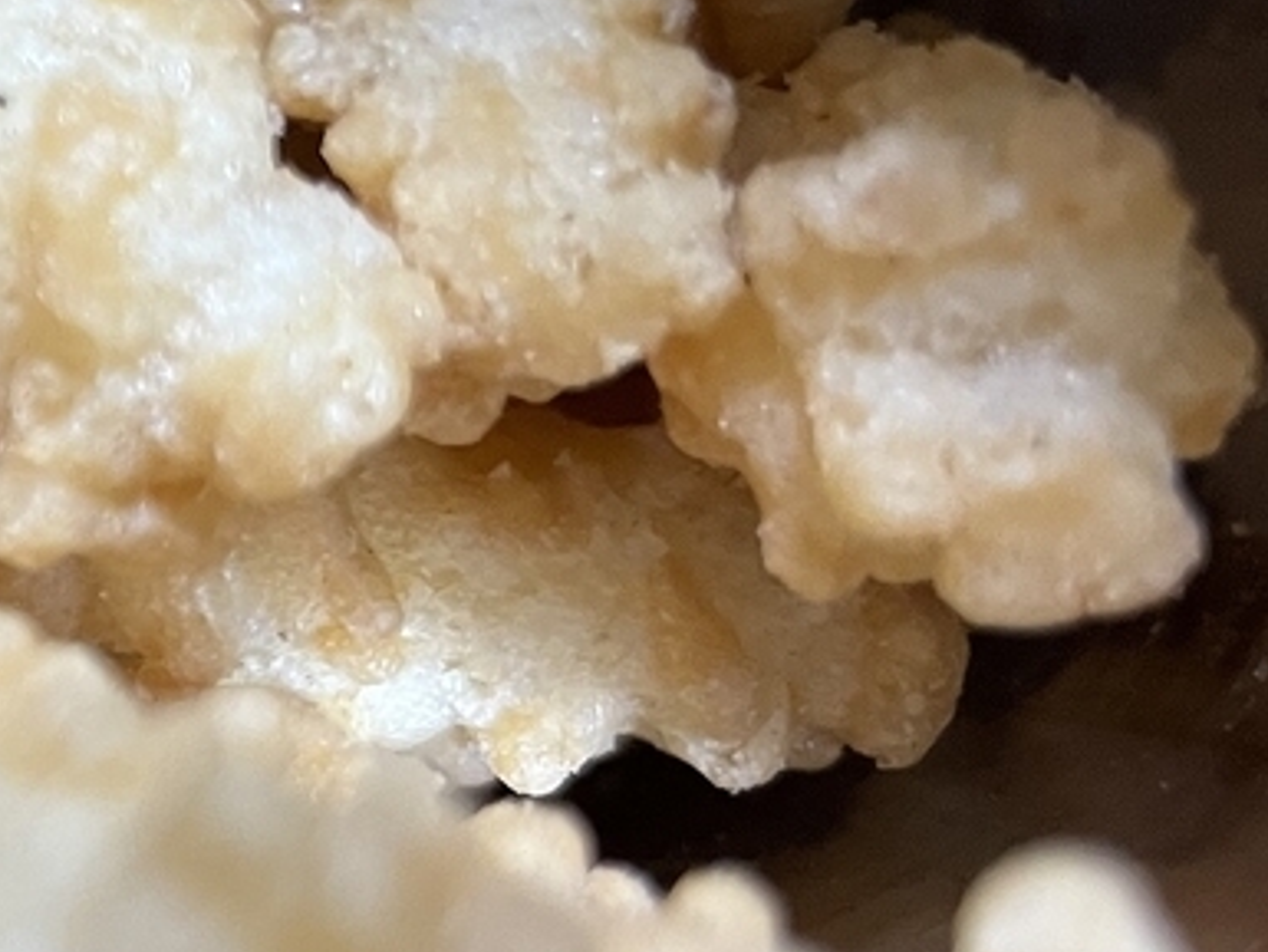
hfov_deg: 20.6
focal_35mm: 81
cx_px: -629
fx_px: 2968
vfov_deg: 18.2
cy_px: 356
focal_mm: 5.1
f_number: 1.6
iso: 250
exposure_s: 1/50
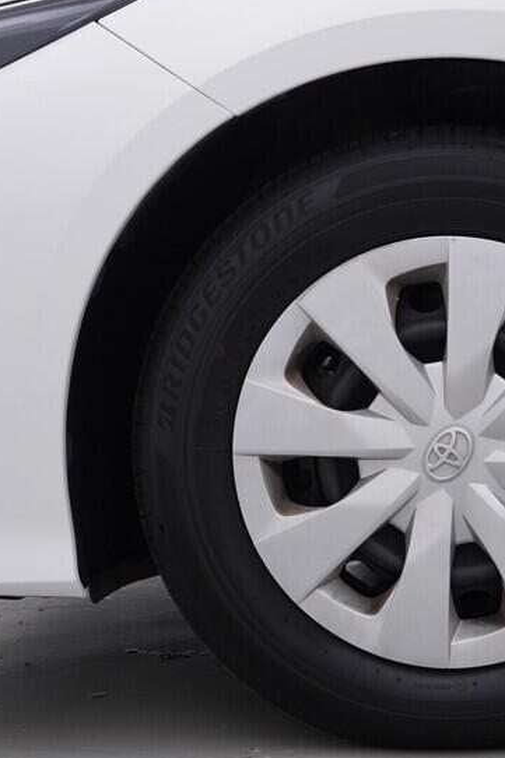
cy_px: 417
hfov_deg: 19.6
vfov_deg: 29.6
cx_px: 462
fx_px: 1432
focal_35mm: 68
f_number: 4
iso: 125
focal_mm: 24
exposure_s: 1/80
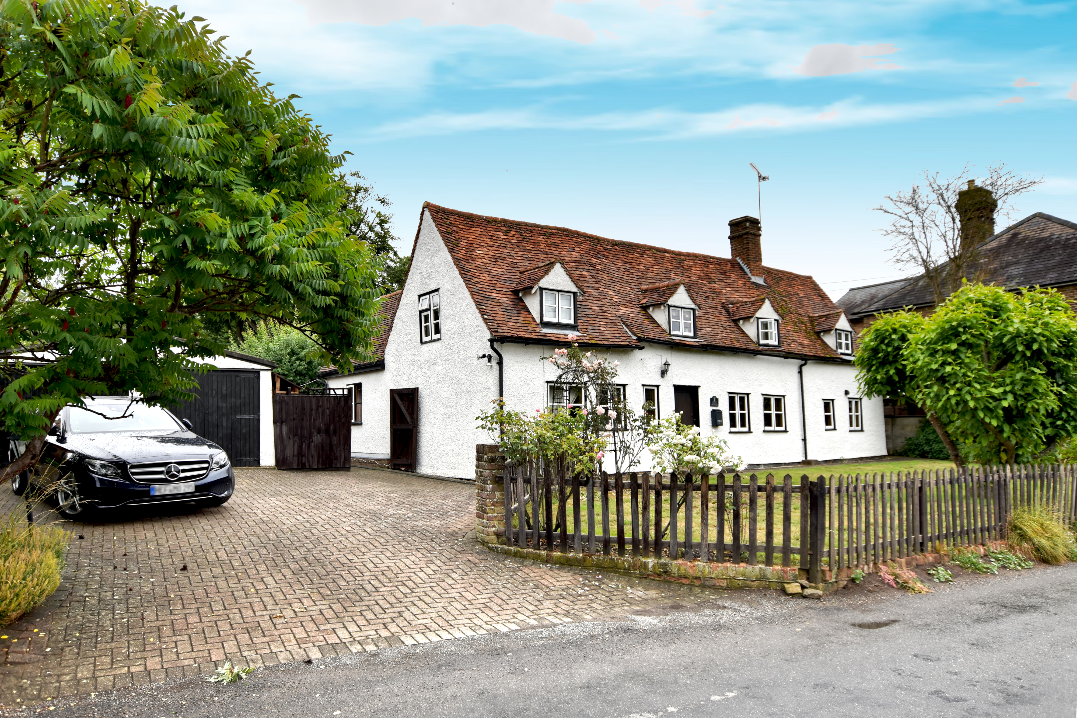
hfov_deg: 81.2
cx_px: 538
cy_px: 359
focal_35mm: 21
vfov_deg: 59.5
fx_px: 628
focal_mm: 14
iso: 100
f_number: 4.5
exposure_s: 1/500
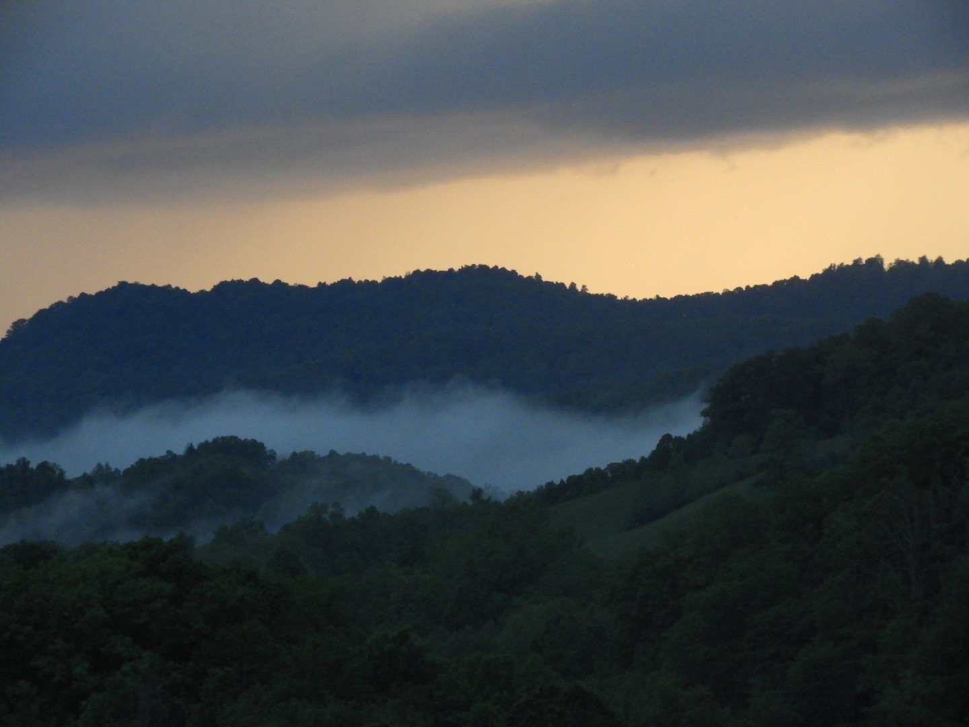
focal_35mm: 300
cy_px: 364
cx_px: 484
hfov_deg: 6.6
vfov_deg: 5.0
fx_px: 8398
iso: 900
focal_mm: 53.7
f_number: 5.5
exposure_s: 1/125
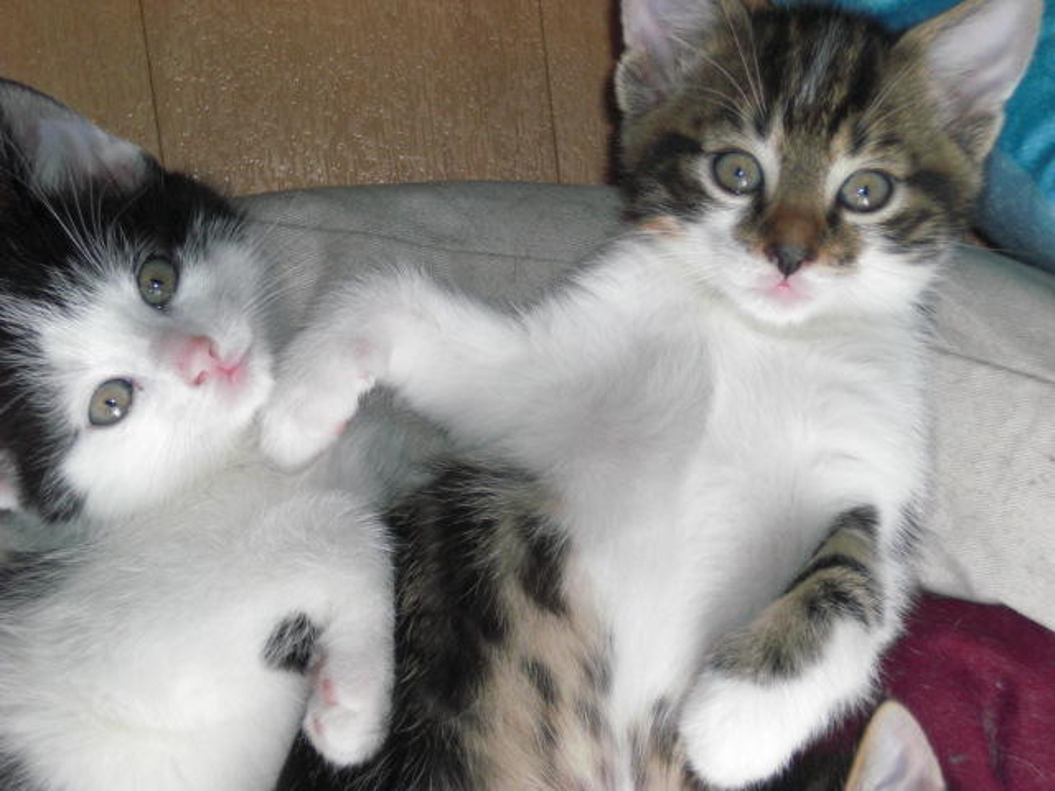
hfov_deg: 17.3
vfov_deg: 13.0
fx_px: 3474
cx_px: 528
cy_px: 396
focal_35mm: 114
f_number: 5.9
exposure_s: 1/60
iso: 200
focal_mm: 18.9
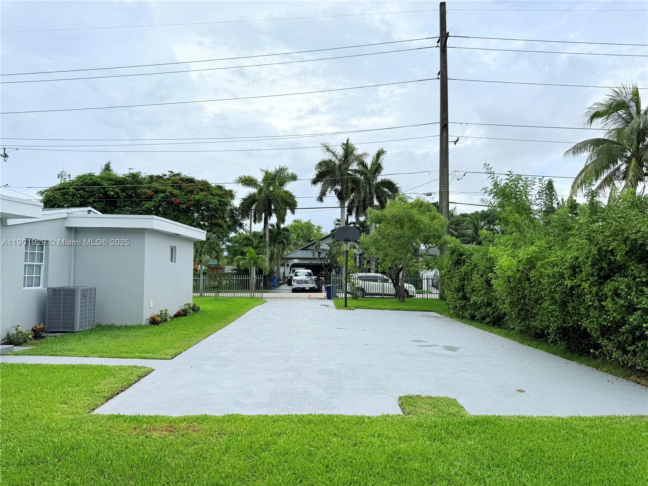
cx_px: 324
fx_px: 449
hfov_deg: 71.6
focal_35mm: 24
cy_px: 243
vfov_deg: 56.8
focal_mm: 6.76
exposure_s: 1/3759
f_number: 1.78
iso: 80
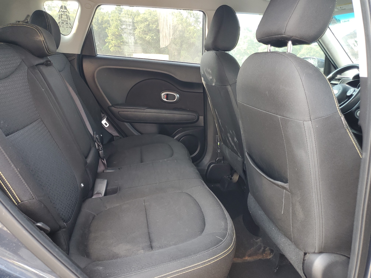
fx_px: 279
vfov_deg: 53.1
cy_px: 139
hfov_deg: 67.3
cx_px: 186
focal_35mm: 26
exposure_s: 1/60.2
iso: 54
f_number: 1.5
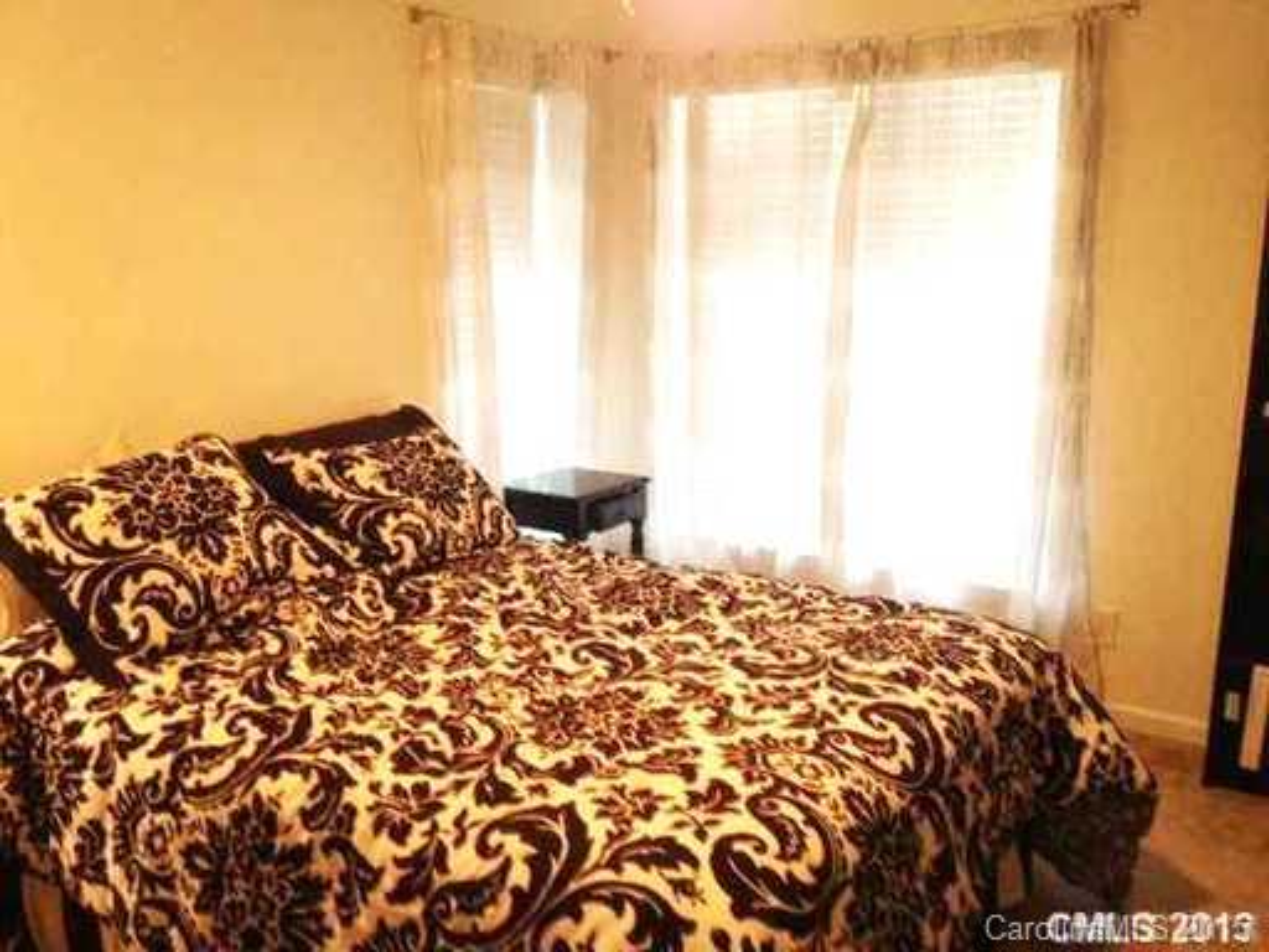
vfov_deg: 40.7
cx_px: 634
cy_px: 476
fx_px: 1283
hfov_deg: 52.6
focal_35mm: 35
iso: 250
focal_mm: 4.28
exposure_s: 1/20
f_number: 2.4
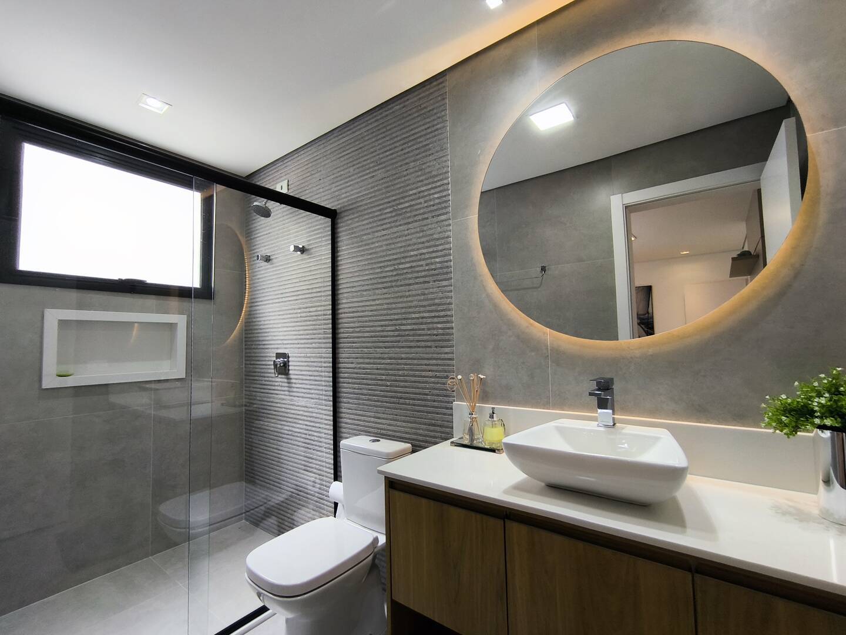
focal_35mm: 16
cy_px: 318
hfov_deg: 94.5
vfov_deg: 78.1
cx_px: 423
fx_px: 391
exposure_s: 1/60
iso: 50
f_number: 2.2
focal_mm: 1.65
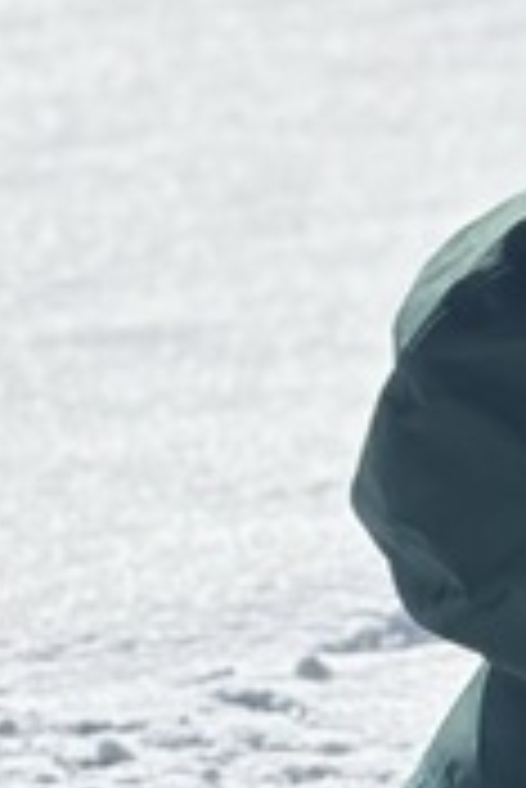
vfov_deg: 6.5
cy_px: 693
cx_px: 1511
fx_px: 6911
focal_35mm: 316
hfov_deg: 4.2
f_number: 1.6
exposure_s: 1/5348
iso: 40
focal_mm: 5.96
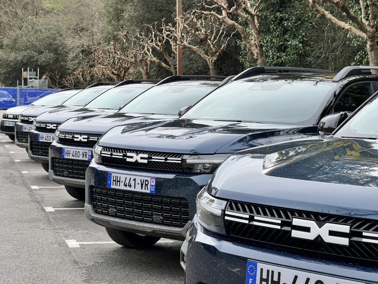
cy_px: 142
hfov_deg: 25.3
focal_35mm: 77
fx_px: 841
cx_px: 189
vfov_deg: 19.1
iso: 32
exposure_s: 1/196
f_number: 2.8
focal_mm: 9
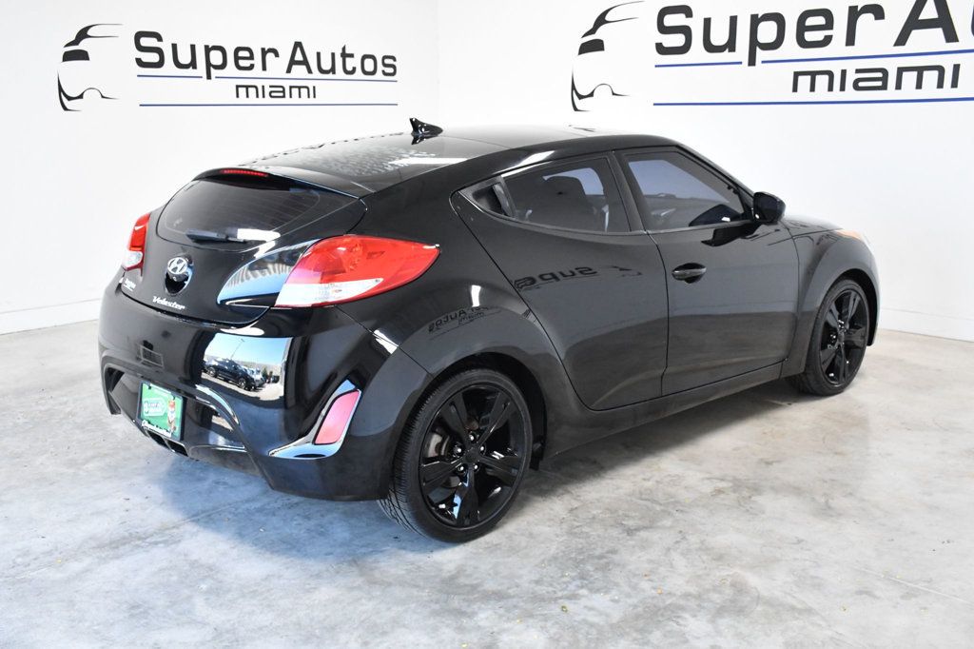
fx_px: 974
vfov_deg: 36.8
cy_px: 324
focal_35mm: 36
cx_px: 487
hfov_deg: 53.1
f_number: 8
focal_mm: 24
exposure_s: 1/250
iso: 2500
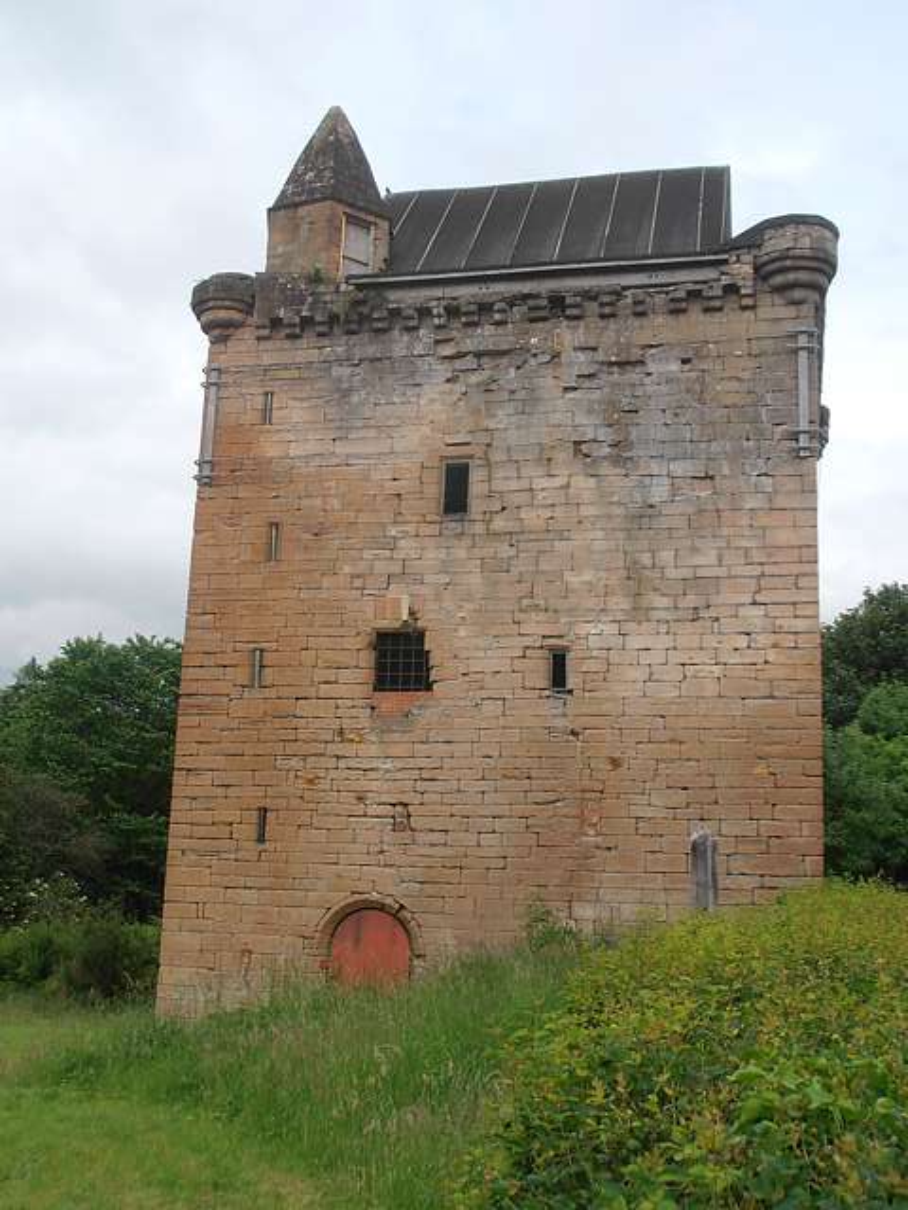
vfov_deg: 42.9
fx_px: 1539
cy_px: 605
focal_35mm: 44
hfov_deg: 32.9
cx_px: 454
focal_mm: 7.87
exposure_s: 1/640
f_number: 4.2
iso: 80
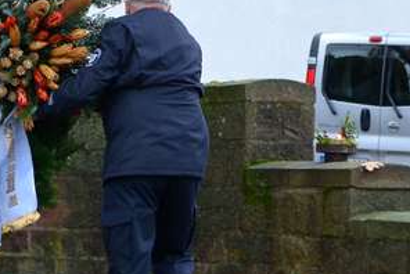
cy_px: 108
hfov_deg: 16.0
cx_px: -35
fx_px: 1416
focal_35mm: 124
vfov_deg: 11.1
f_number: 4.5
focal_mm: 35
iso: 500
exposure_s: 1/80
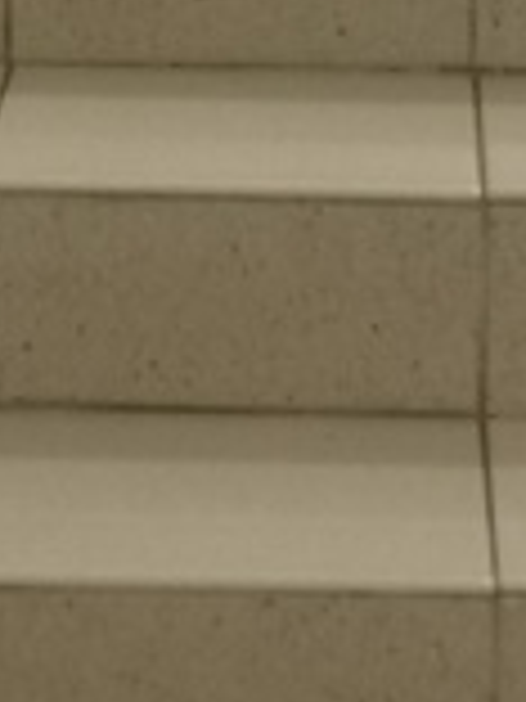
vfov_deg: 8.9
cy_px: -36
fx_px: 4478
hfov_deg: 6.7
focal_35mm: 221
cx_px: 54
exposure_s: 1/40
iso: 200
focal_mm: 5.56
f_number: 4
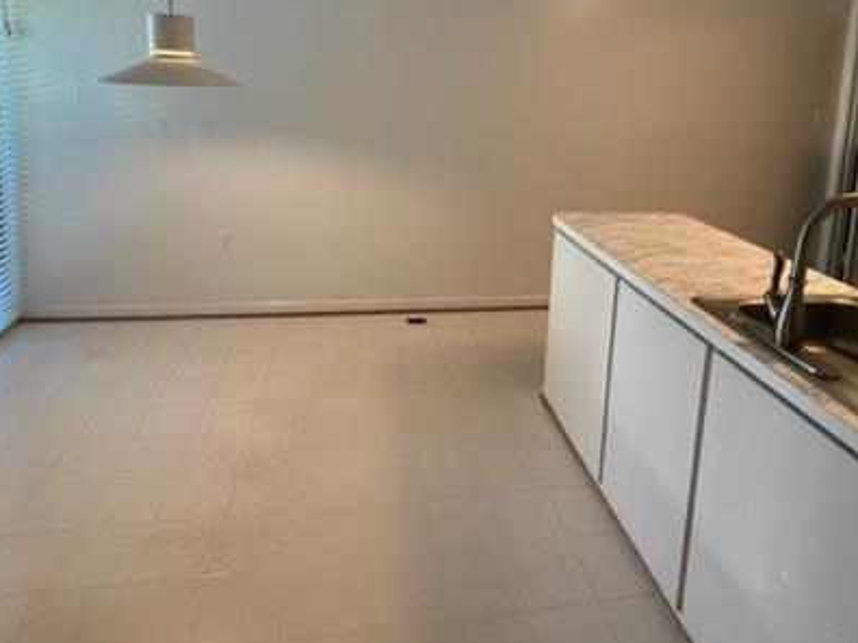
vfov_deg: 59.8
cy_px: 156
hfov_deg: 79.0
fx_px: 521
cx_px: 444
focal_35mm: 21
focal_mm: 1.57
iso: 250
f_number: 1.8
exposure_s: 1/120
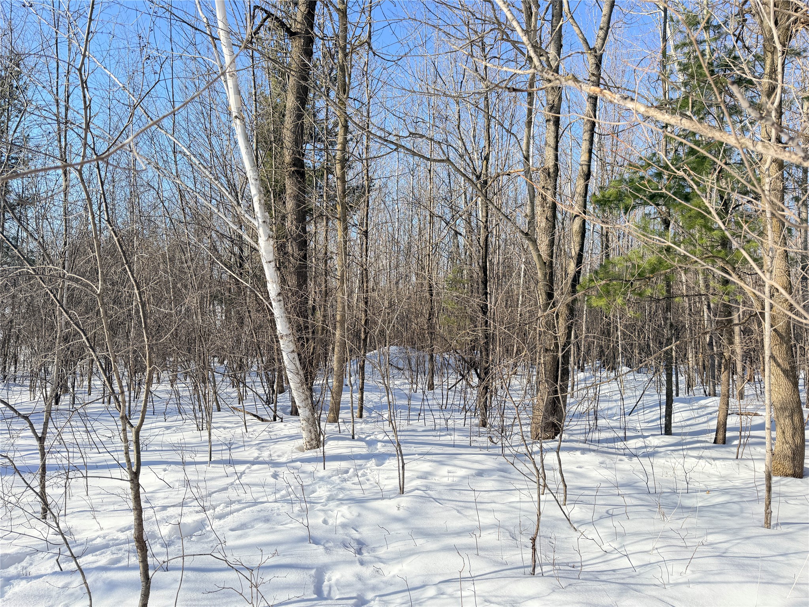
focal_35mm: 24
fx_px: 561
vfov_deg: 56.8
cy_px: 304
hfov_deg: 71.6
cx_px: 404
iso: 100
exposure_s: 1/2907
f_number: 1.78
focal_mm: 6.76
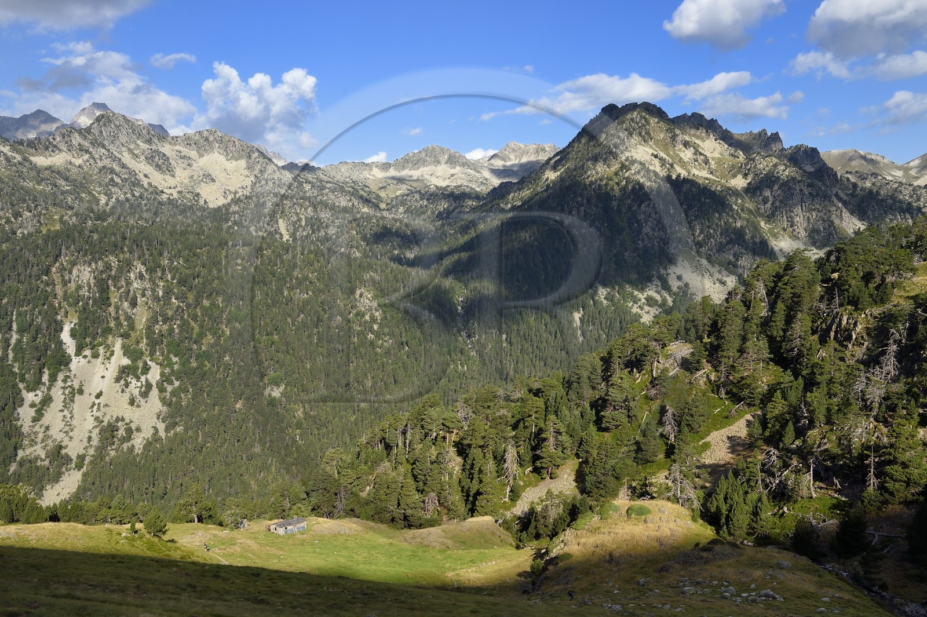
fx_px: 926
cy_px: 308
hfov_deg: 53.2
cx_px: 464
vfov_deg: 36.8
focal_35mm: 36
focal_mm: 36
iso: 200
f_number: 13
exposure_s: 1/250
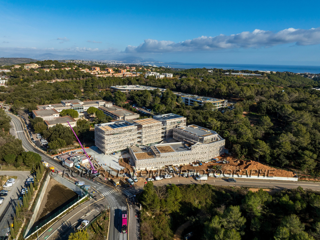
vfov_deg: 56.8
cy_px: 120
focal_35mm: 24
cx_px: 160
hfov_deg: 71.6
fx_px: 222
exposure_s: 1/200
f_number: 11
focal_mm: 12.3
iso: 100
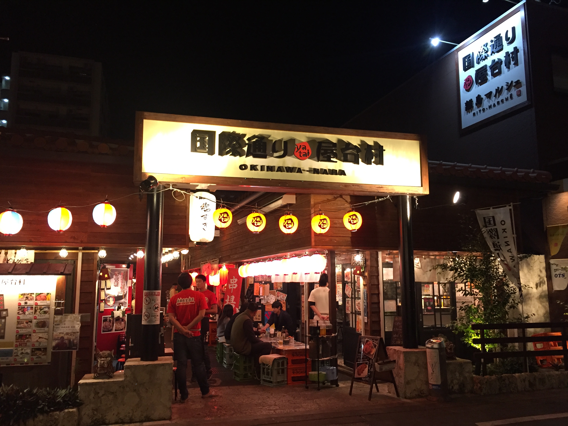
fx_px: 476
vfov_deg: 48.2
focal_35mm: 29
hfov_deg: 61.7
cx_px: 284
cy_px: 213
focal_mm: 4.15
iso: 160
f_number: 2.2
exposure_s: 1/30
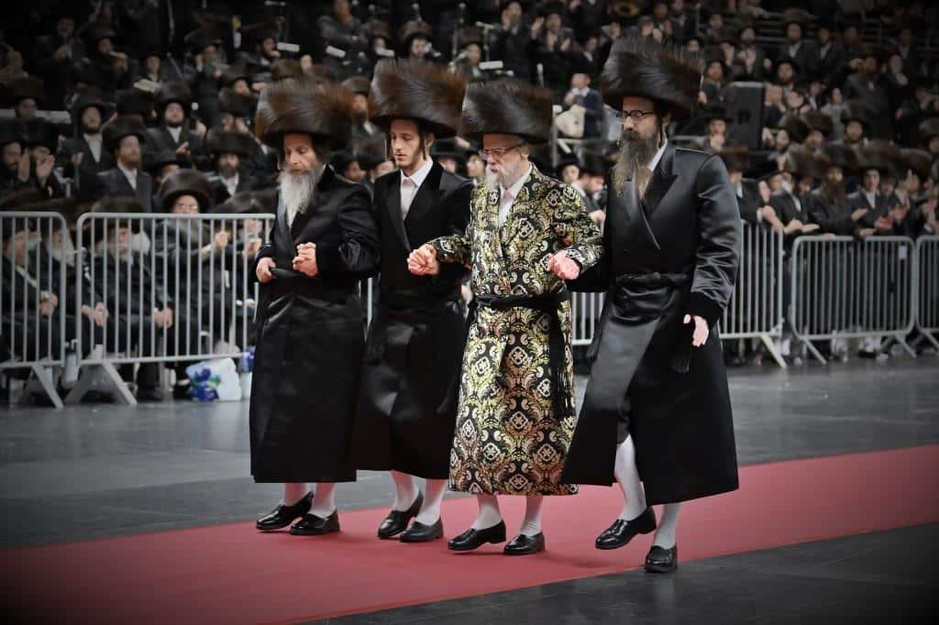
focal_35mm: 105
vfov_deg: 13.0
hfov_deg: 19.5
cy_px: 312
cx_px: 470
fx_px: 2738
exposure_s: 1/200
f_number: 2.8
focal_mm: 70
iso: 1000
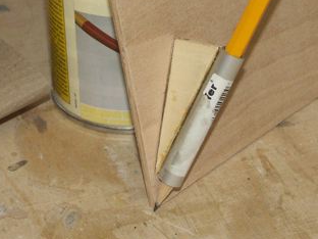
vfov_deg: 9.1
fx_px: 1488
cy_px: 6
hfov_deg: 12.2
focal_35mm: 162
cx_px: 155
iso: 200
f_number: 4
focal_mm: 20.33
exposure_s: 1/80
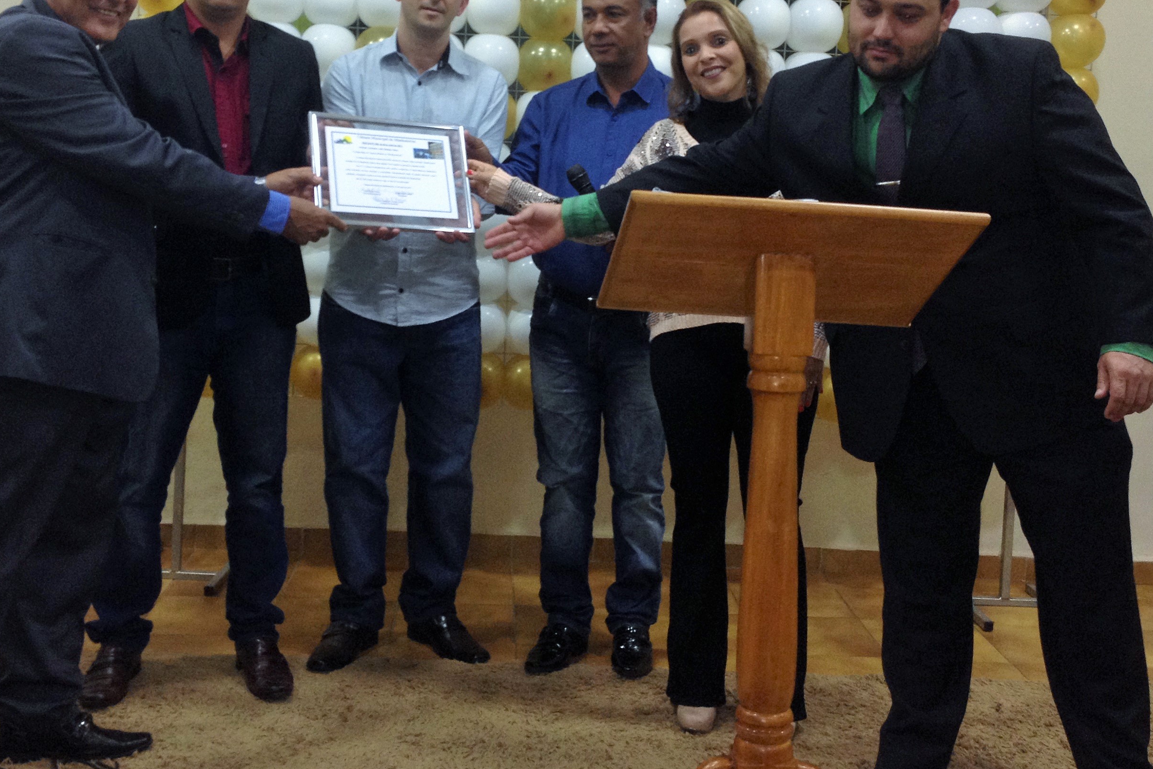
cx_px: 557
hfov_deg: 40.3
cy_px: 245
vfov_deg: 27.3
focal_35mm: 49
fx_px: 1569
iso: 100
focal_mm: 4.28
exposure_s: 1/20
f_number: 2.4
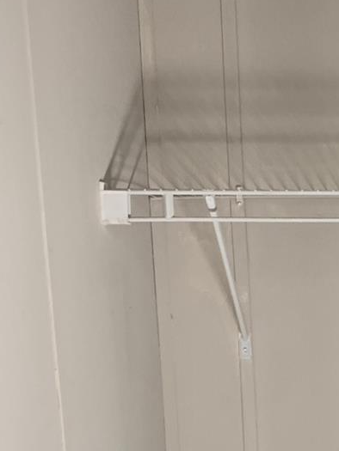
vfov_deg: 24.4
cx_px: 433
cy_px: 458
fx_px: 992
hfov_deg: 18.2
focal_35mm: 76
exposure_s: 1/60
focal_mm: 4.25
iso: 160
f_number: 1.8
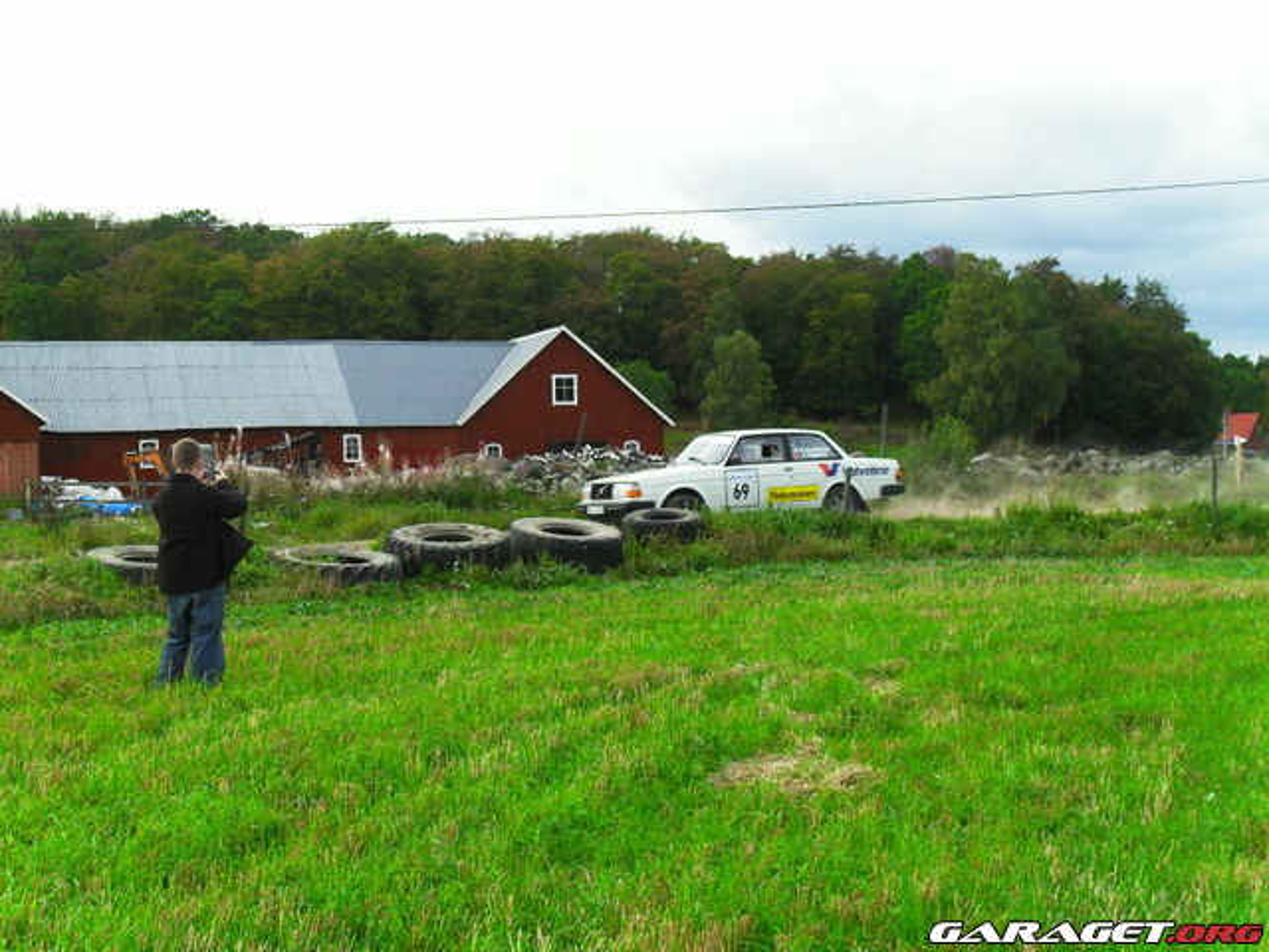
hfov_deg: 38.9
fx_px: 1796
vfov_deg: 29.7
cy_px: 476
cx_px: 634
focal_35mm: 49
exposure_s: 1/500
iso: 100
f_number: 3.9
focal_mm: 8.7
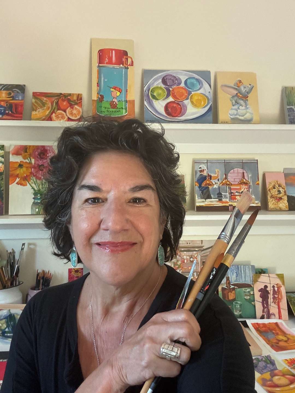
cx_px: 148
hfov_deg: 46.8
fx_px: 341
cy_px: 196
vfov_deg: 60.0
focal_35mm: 30
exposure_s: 1/60
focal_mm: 2.69
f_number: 1.9
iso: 200
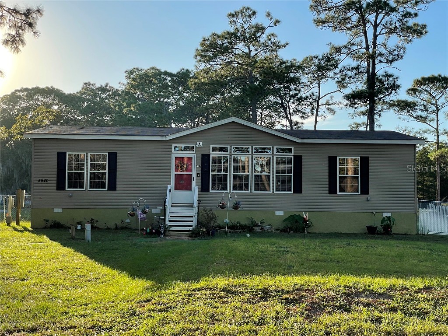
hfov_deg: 36.8
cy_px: 168
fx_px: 673
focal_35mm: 52
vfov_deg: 28.0
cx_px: 224
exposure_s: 1/799
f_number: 2
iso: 25
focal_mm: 6
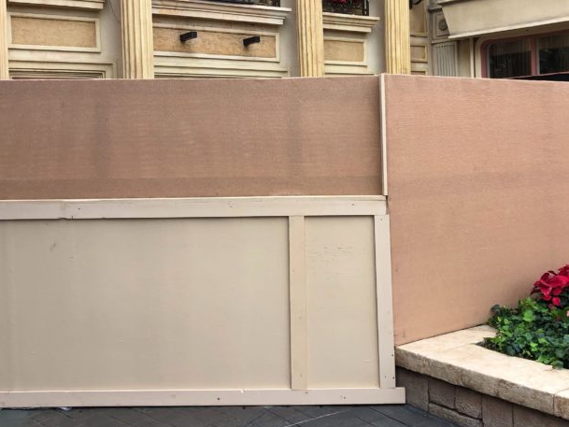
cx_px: 343
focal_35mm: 46
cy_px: 155
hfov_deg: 41.0
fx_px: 756
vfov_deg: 31.4
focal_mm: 3.99
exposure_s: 1/384
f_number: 1.8
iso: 20
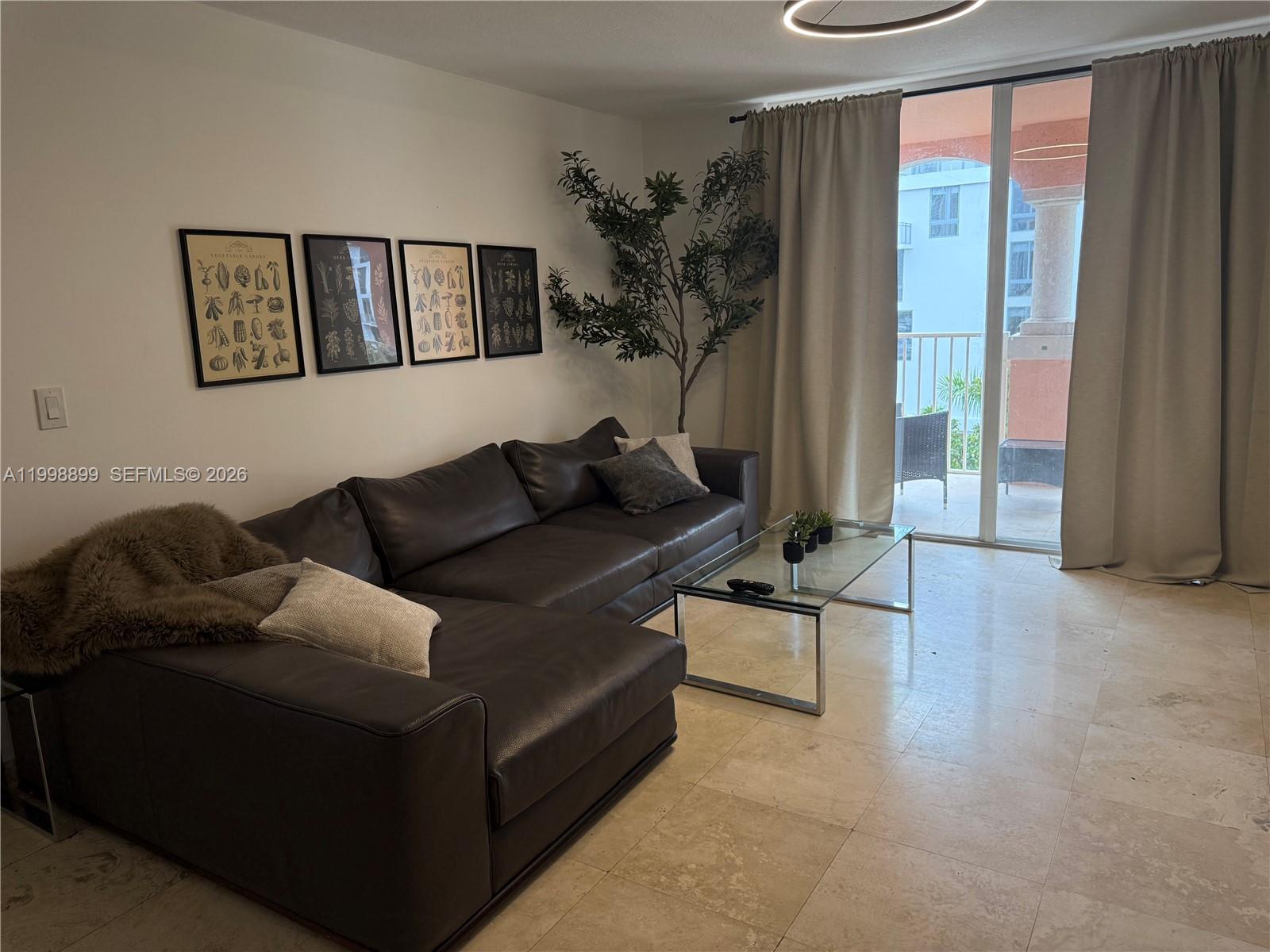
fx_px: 881
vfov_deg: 56.8
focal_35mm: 24
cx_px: 635
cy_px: 476
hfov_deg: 71.6
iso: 200
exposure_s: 1/197
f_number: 1.78
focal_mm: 6.76
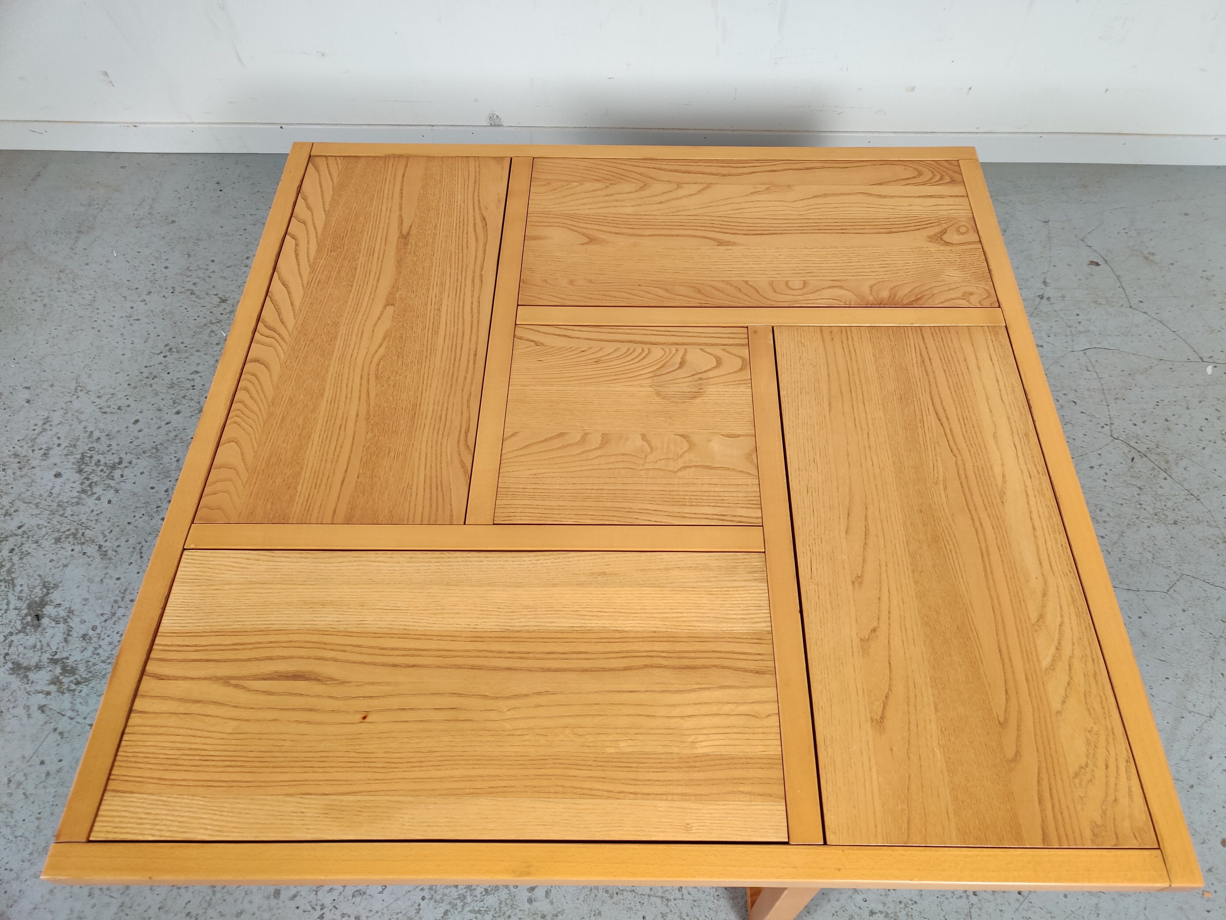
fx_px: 956
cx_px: 613
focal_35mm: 27
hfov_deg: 65.3
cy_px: 460
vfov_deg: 51.4
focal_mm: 4.75
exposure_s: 1/100
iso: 250
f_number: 1.65
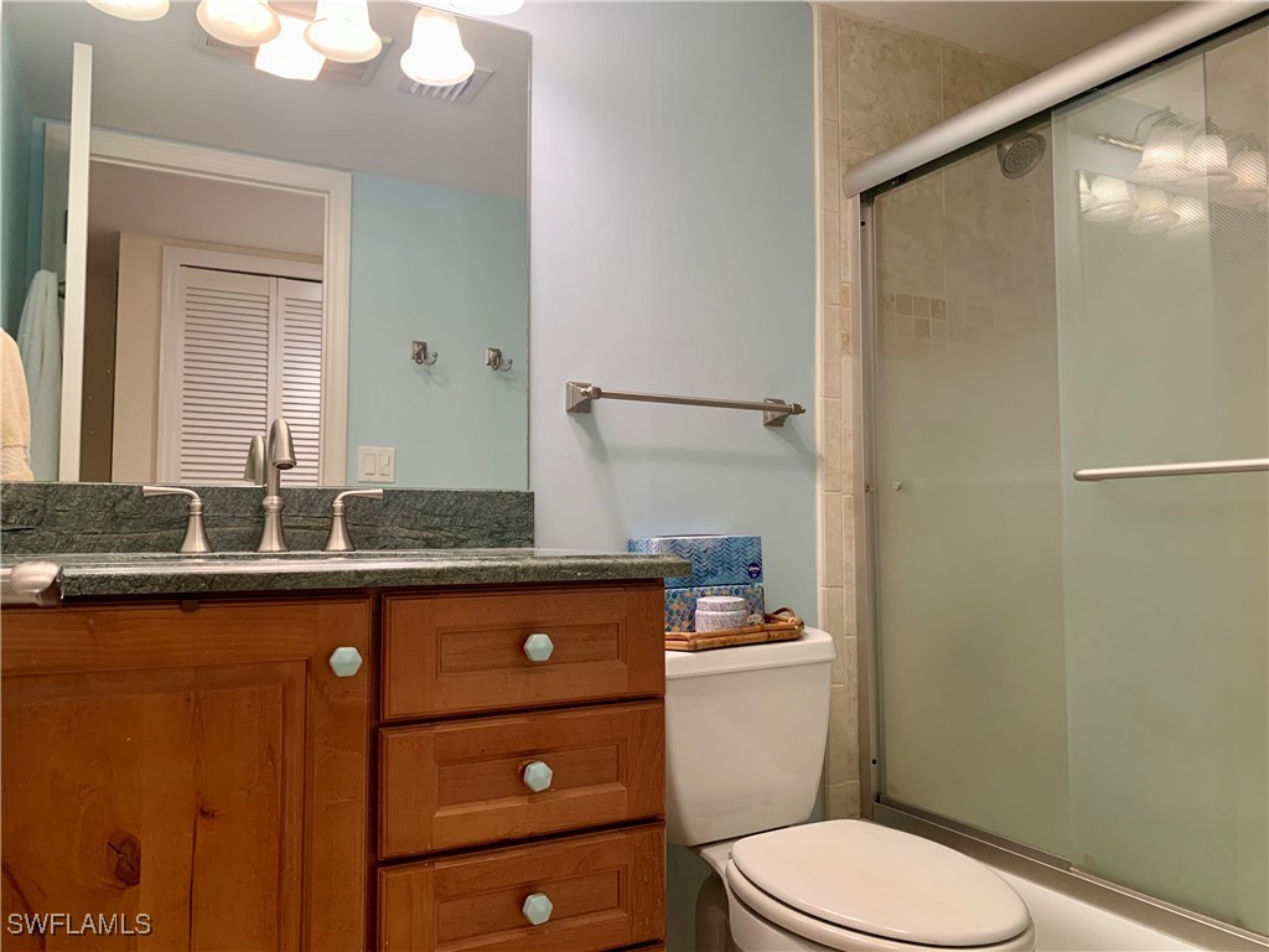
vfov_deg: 53.1
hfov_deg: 67.3
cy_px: 476
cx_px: 634
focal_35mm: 26
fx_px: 953
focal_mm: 4.25
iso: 125
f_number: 1.8
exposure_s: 1/60
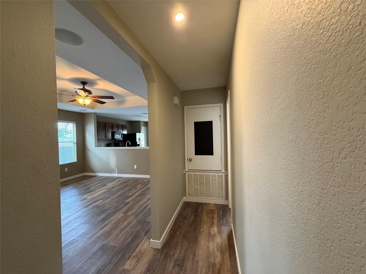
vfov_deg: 85.7
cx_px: 183
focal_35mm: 14
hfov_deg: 102.1
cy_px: 137
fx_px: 148
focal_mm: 2.22
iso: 500
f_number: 2.2
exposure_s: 1/60
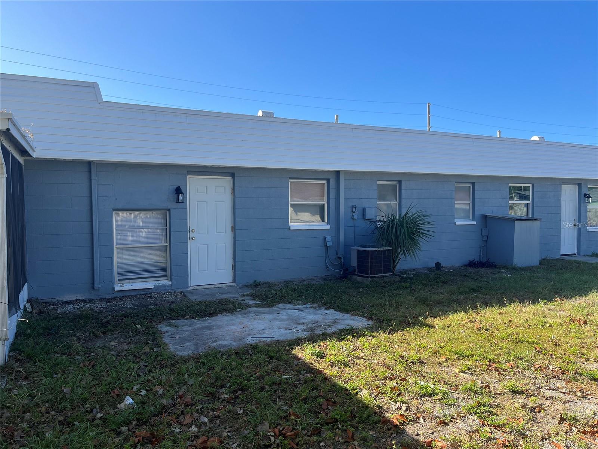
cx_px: 299
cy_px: 224
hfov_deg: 67.3
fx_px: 449
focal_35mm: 26
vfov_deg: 53.1
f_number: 1.6
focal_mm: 5.1
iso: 50
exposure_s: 1/1672
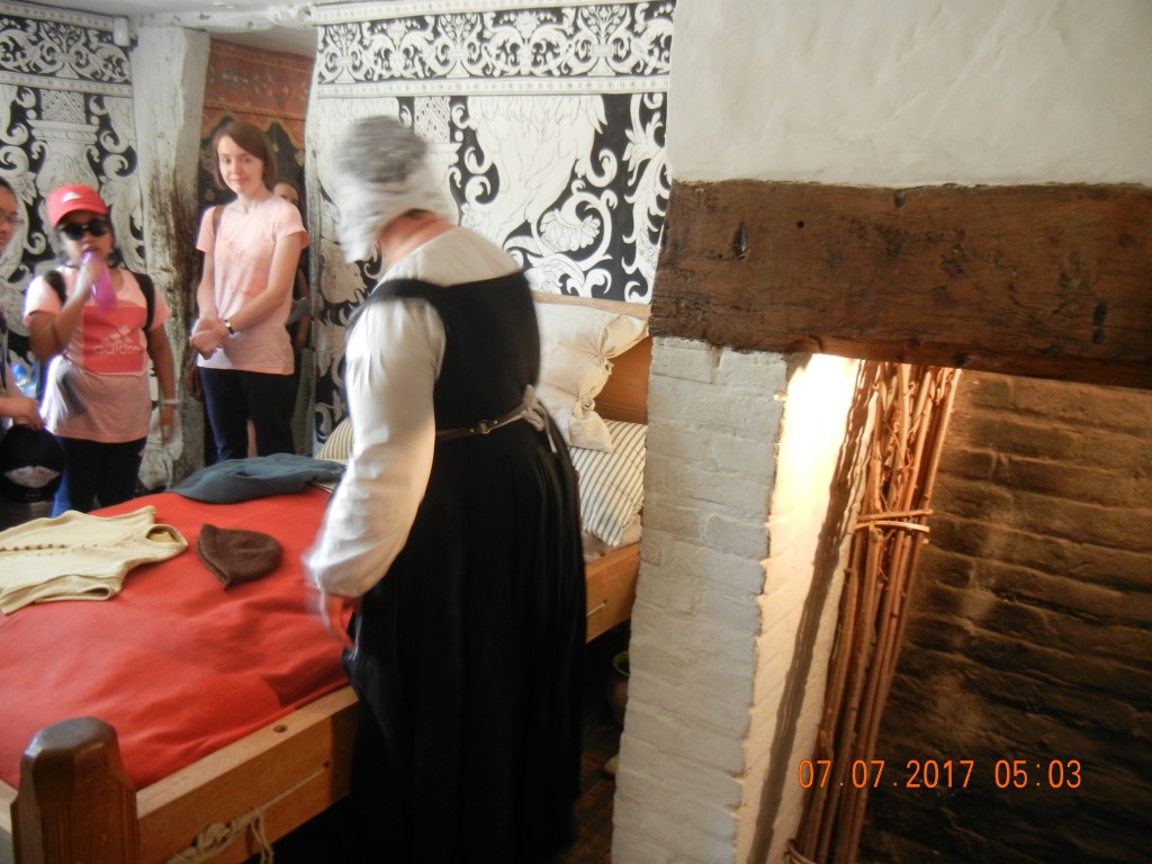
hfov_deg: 60.0
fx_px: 998
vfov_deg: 46.8
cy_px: 432
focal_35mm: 30
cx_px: 576
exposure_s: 1/6.2
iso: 400
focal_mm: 5.4
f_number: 3.5
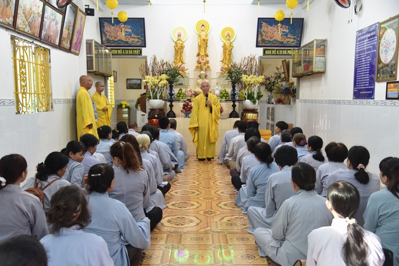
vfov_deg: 35.1
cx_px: 200
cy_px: 133
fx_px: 421
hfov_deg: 50.7
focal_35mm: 38
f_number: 4
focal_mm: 38
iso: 560
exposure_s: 1/60
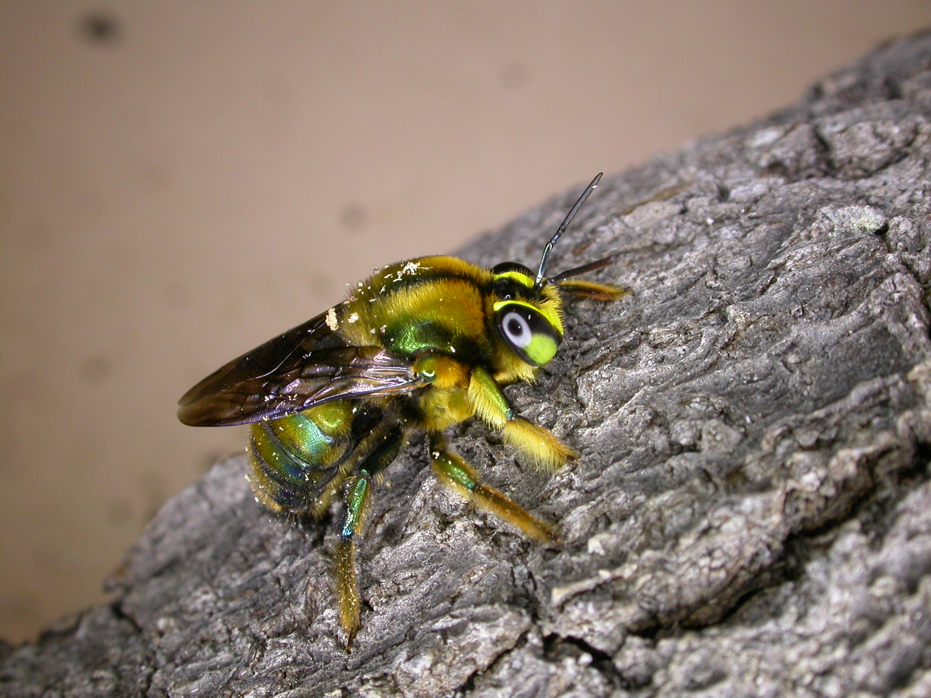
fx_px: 2098
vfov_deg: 18.9
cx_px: 466
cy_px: 349
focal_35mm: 78
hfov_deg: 25.0
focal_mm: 16.2
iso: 100
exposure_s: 1/109
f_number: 6.3
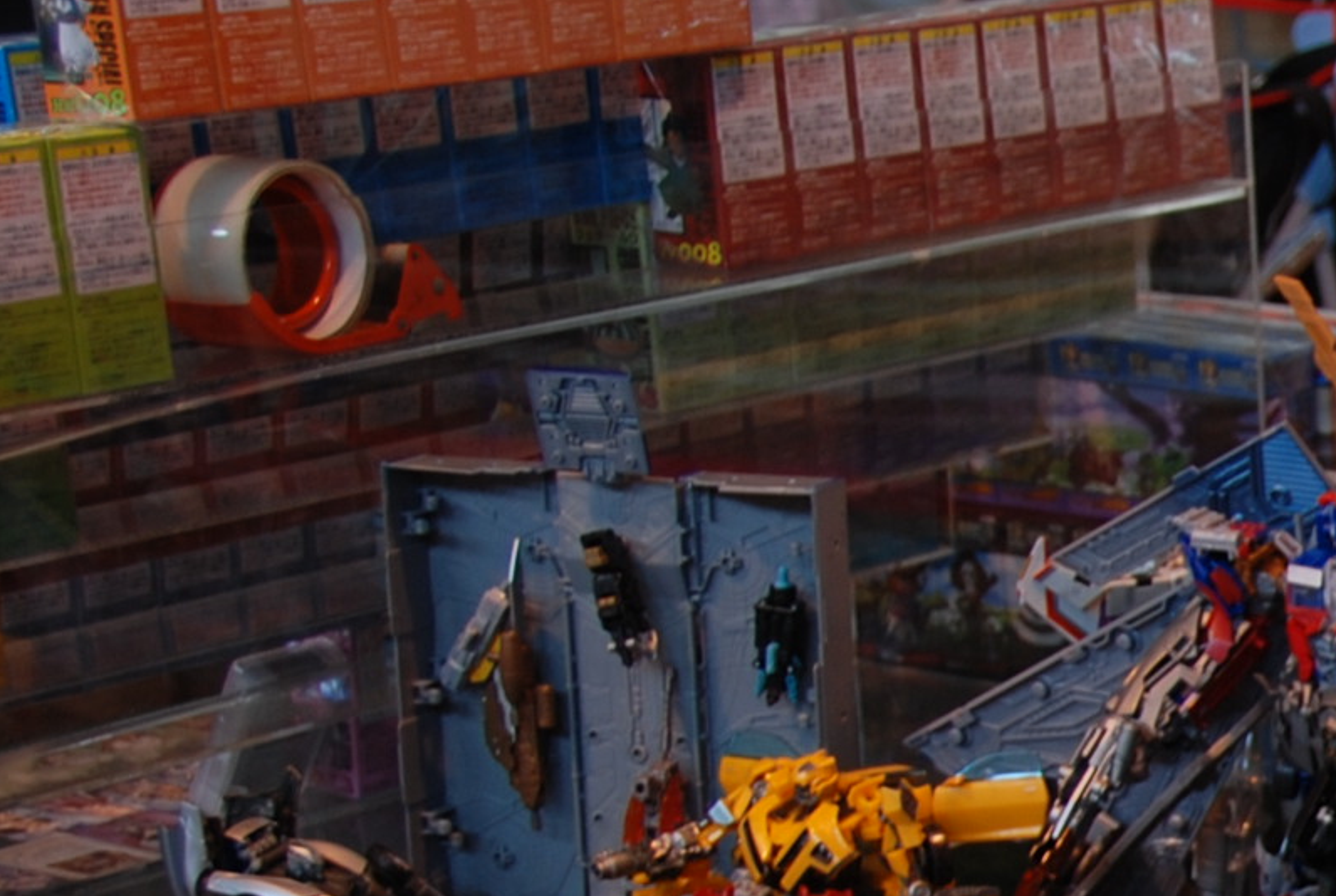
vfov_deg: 10.3
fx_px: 4871
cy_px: 1099
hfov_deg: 14.1
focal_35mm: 131
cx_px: 2264
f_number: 3.8
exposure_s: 1/10
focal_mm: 24
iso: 100
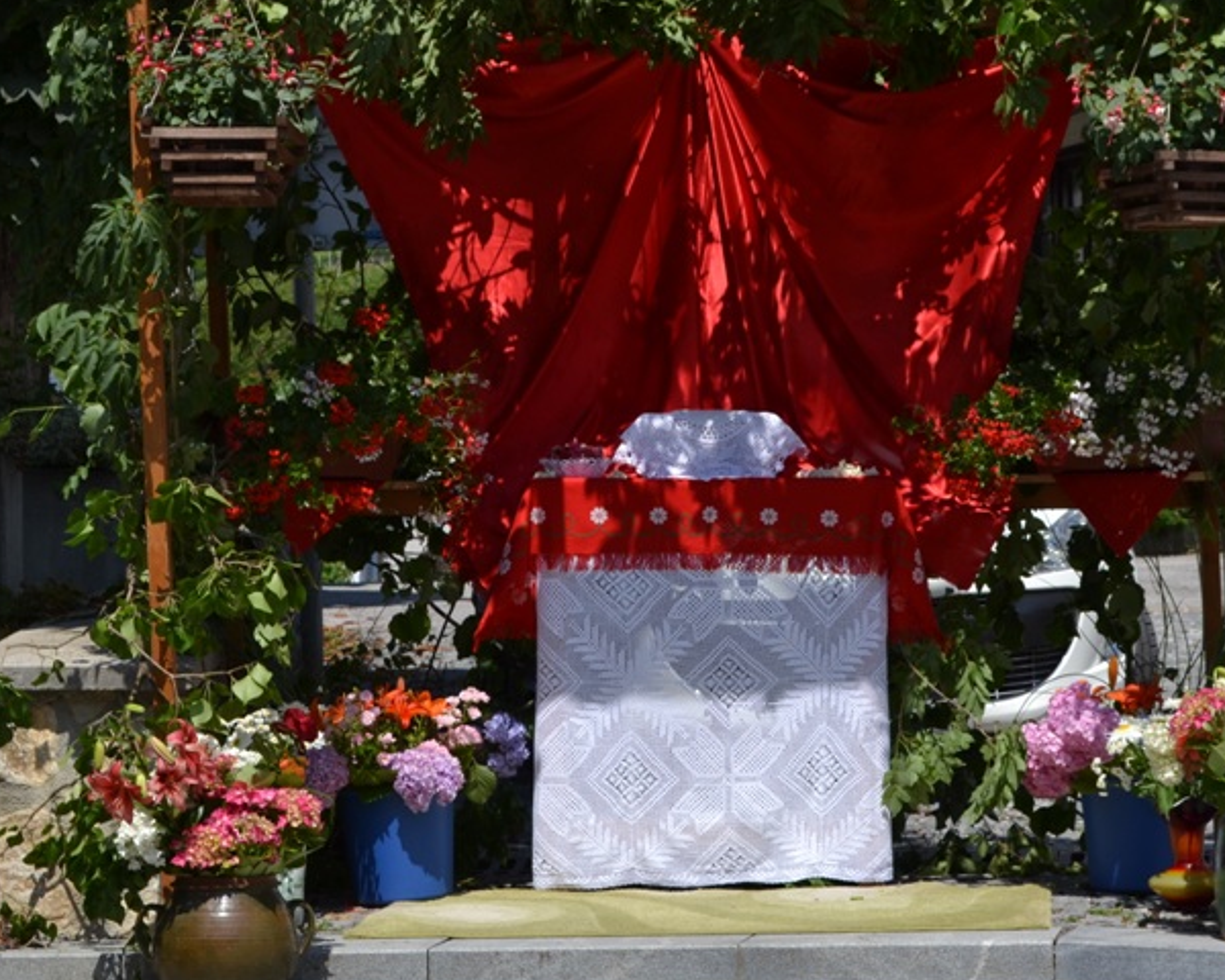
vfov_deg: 15.2
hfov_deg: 19.0
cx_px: 729
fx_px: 3662
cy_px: 356
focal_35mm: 101
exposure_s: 1/320
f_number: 9
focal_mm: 42
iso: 100
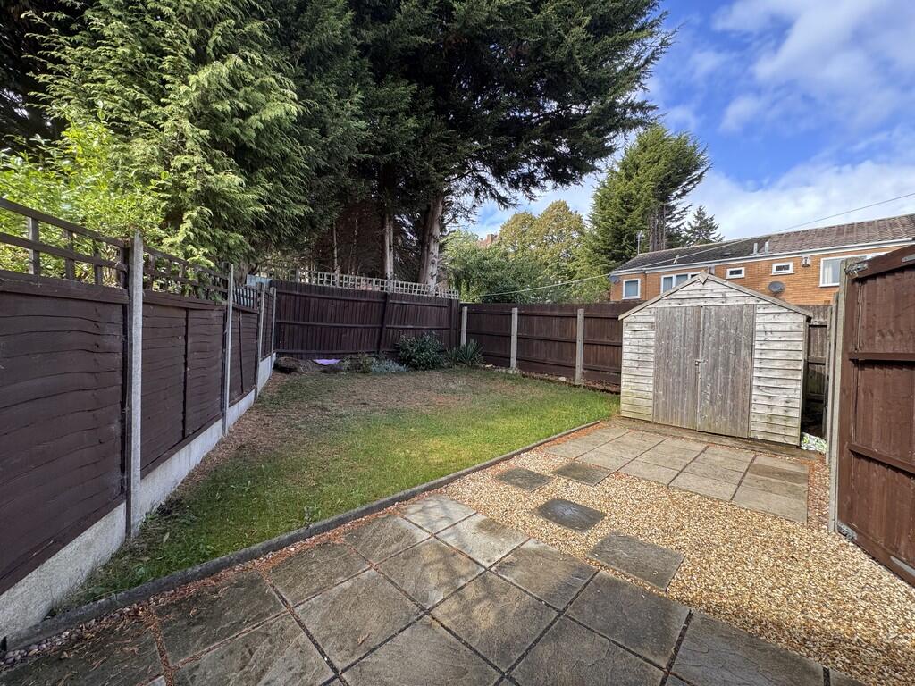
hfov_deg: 102.1
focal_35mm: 14
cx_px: 458
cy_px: 343
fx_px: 370
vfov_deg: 85.7
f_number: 2.2
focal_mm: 2.22
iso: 40
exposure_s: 1/178
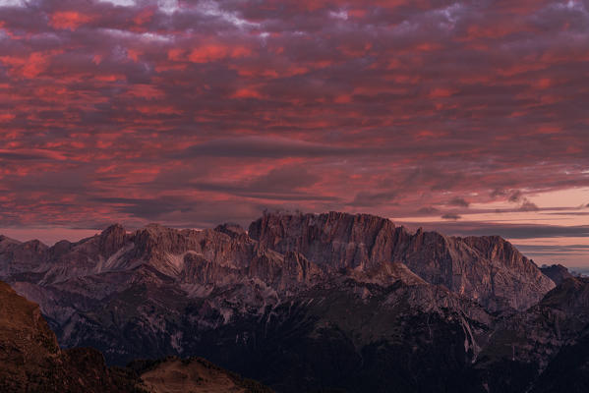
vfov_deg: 19.5
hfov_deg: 28.8
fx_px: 1146
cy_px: 196
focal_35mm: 70
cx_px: 294
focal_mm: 70
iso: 100
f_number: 10
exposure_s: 1/6
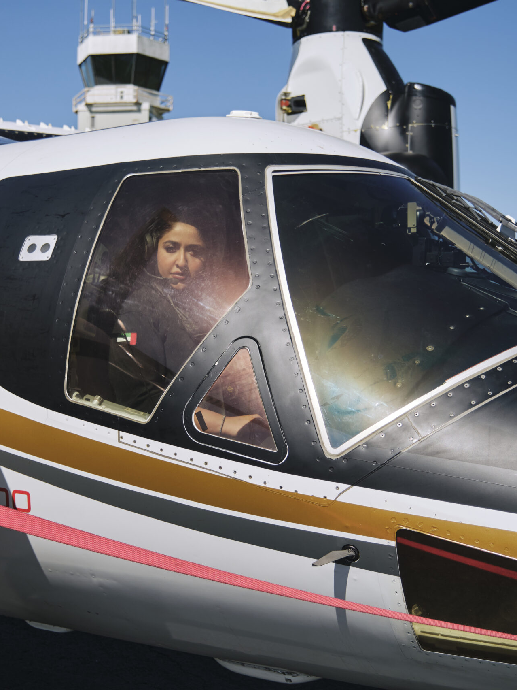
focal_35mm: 52
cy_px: 345
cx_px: 174
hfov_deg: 27.9
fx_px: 1036
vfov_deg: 36.8
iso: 160
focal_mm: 24.2
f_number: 2.8
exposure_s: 1/2500
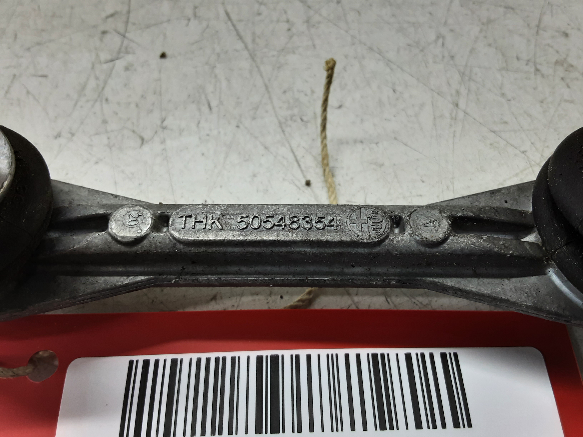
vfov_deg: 51.4
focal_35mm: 27
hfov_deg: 65.3
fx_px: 455
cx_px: 292
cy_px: 218
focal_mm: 2.91
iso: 80
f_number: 1.9
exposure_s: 1/50
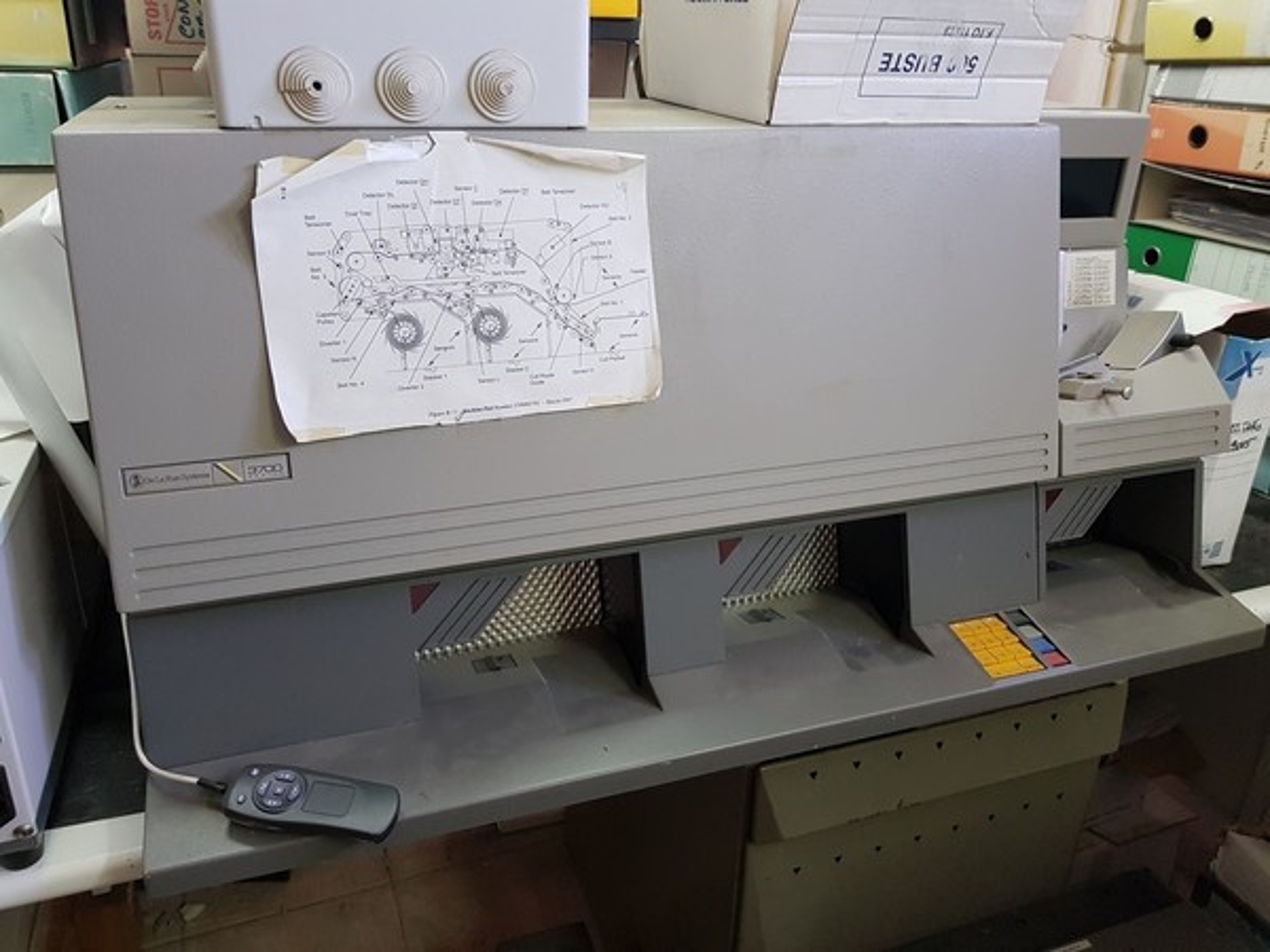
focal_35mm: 26
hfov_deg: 67.3
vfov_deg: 53.1
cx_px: 635
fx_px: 954
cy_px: 476
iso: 200
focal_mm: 4.2
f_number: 1.7
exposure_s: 1/33
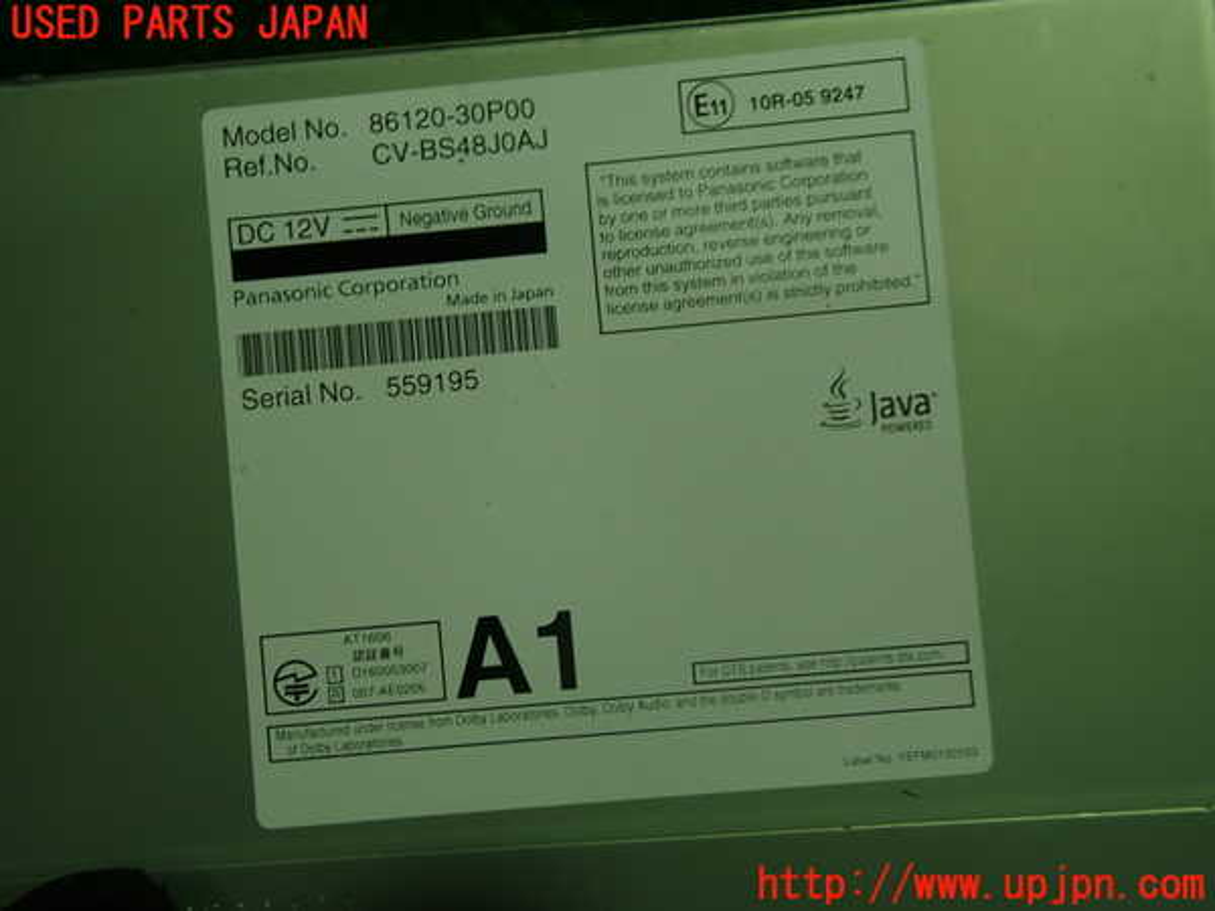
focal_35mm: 30
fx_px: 1053
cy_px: 456
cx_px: 608
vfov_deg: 46.8
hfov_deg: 60.0
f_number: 2.3
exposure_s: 1/80
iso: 100
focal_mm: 5.4
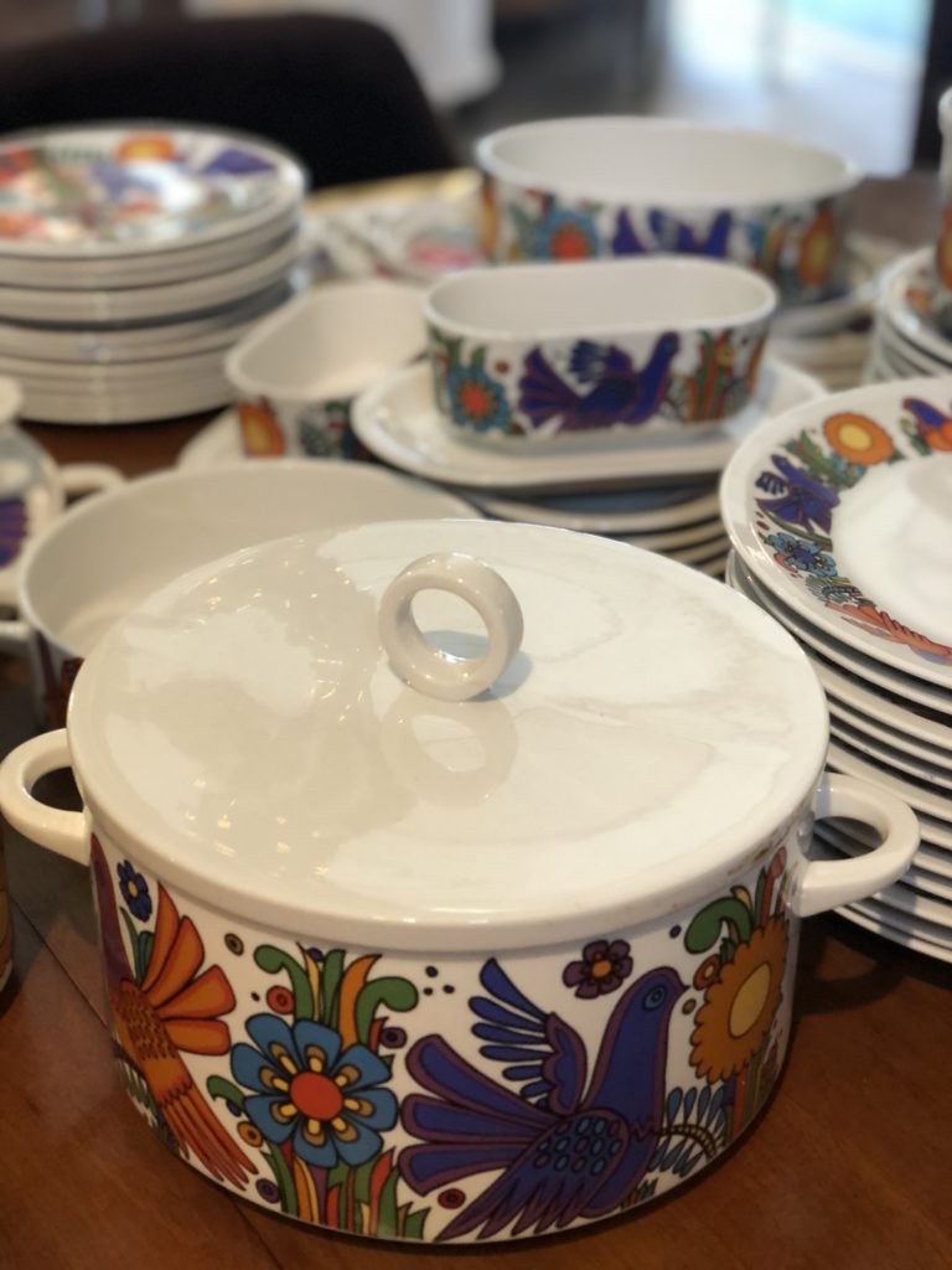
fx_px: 1907
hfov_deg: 28.0
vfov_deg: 36.8
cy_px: 635
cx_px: 476
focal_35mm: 52
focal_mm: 6
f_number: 2.4
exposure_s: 1/25
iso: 125
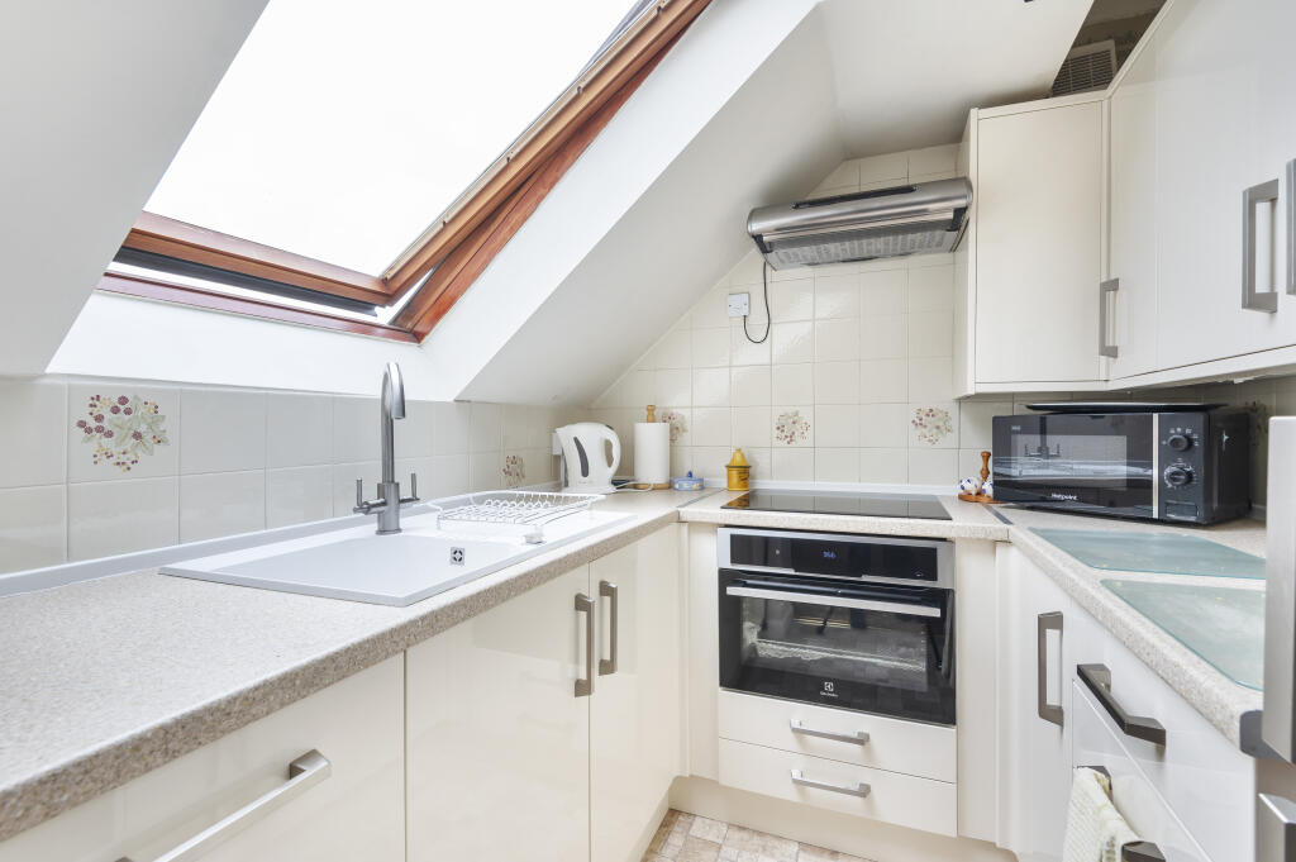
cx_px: 648
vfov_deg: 73.7
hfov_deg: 96.8
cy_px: 431
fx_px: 576
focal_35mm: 16
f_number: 9
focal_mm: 16
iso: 250
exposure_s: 1/40
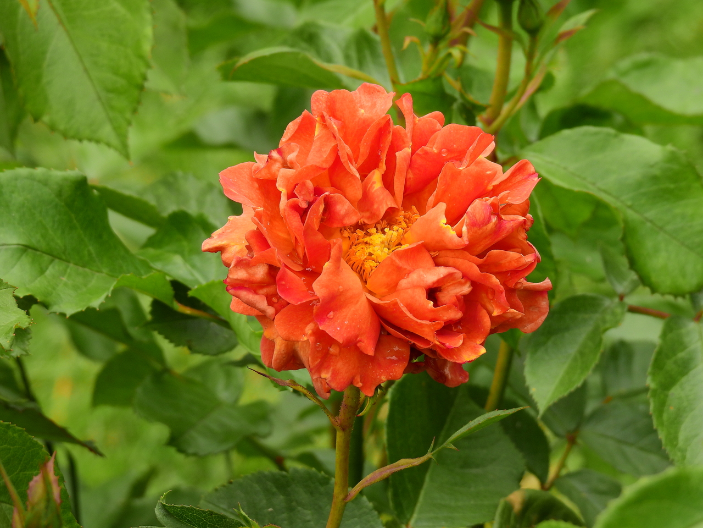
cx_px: 352
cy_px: 264
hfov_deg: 5.7
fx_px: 7108
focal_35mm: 350
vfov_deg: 4.2
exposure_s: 1/320
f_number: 5
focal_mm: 62.5
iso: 100
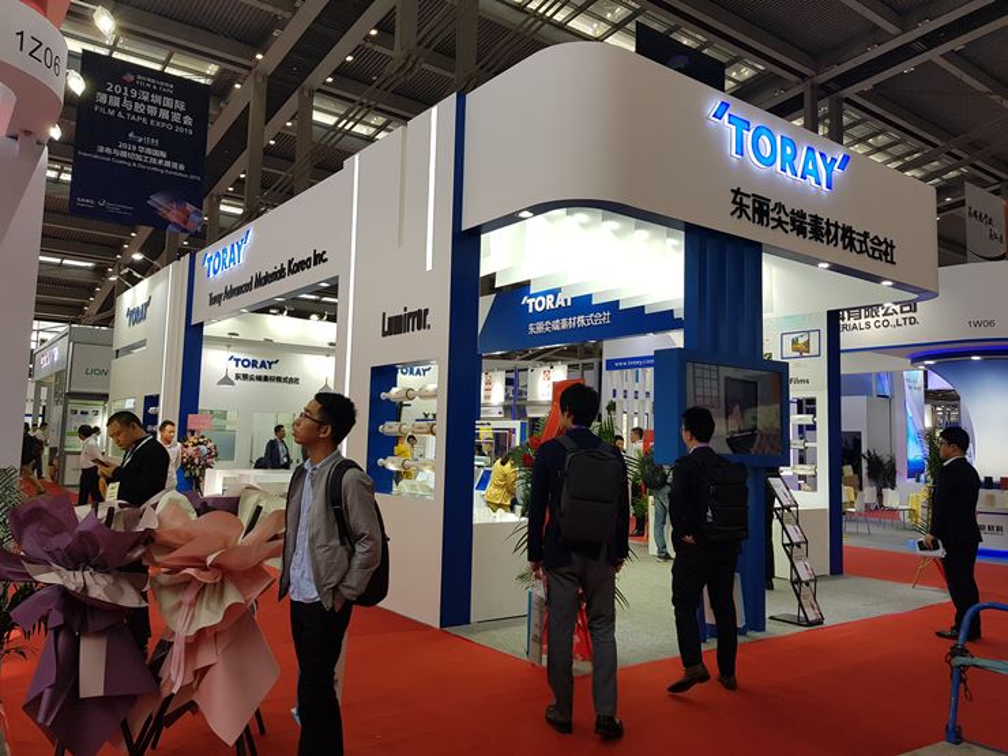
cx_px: 504
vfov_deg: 53.1
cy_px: 378
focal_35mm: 26
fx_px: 757
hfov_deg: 67.3
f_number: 1.7
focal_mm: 4.2
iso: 40
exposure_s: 1/125
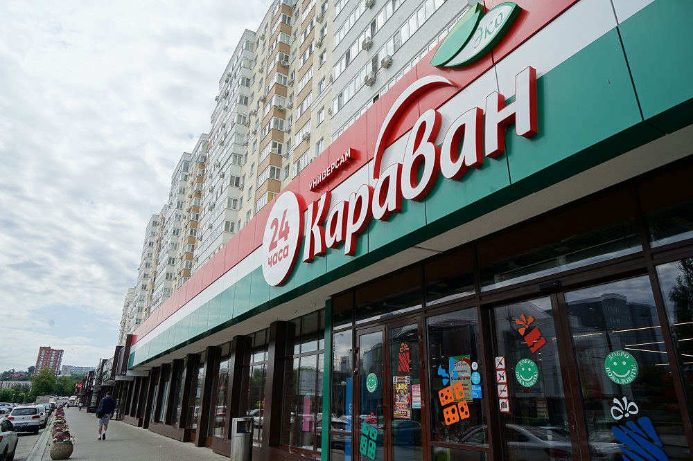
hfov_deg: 73.8
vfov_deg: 53.1
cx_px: 346
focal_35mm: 24
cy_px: 230
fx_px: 462
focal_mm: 24
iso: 100
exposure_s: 1/160
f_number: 9
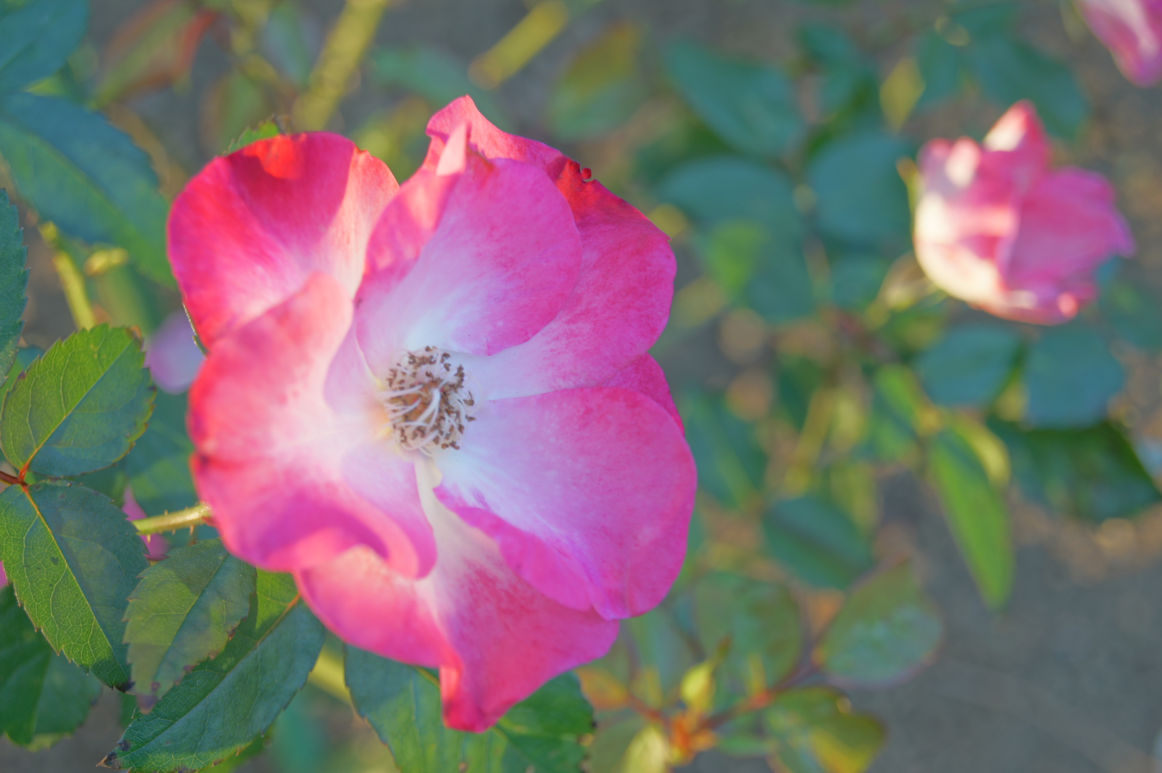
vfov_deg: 16.5
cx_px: 581
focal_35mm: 82
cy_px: 386
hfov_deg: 24.6
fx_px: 2661
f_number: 6.3
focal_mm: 55
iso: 200
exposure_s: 1/100
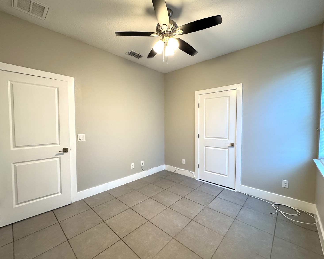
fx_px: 144
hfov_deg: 96.8
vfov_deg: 84.0
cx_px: 159
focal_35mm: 15
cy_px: 129
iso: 250
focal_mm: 2.22
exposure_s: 1/60
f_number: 2.2
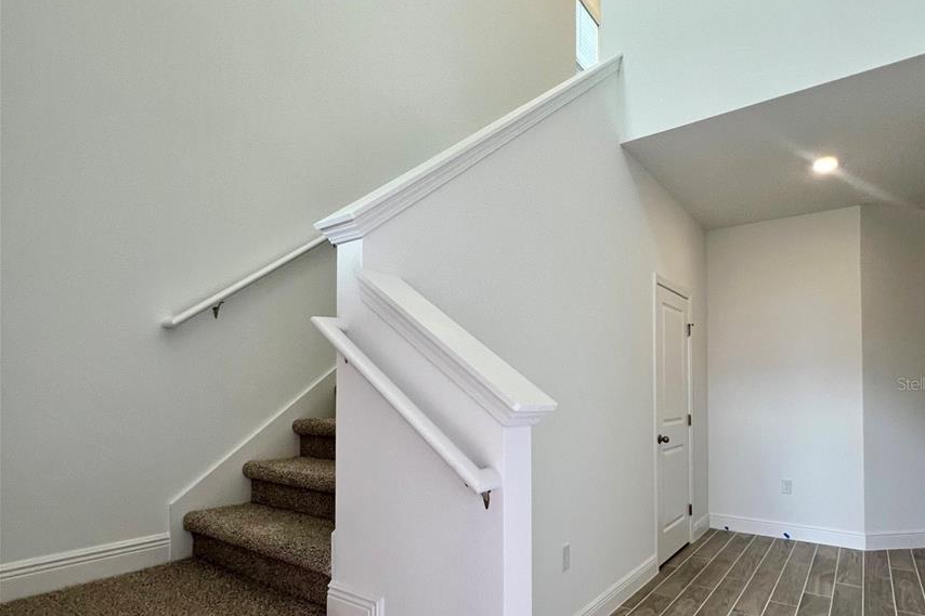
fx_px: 488
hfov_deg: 86.8
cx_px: 486
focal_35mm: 19
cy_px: 383
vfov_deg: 63.7
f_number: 1.8
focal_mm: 1.57
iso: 80
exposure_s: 1/120
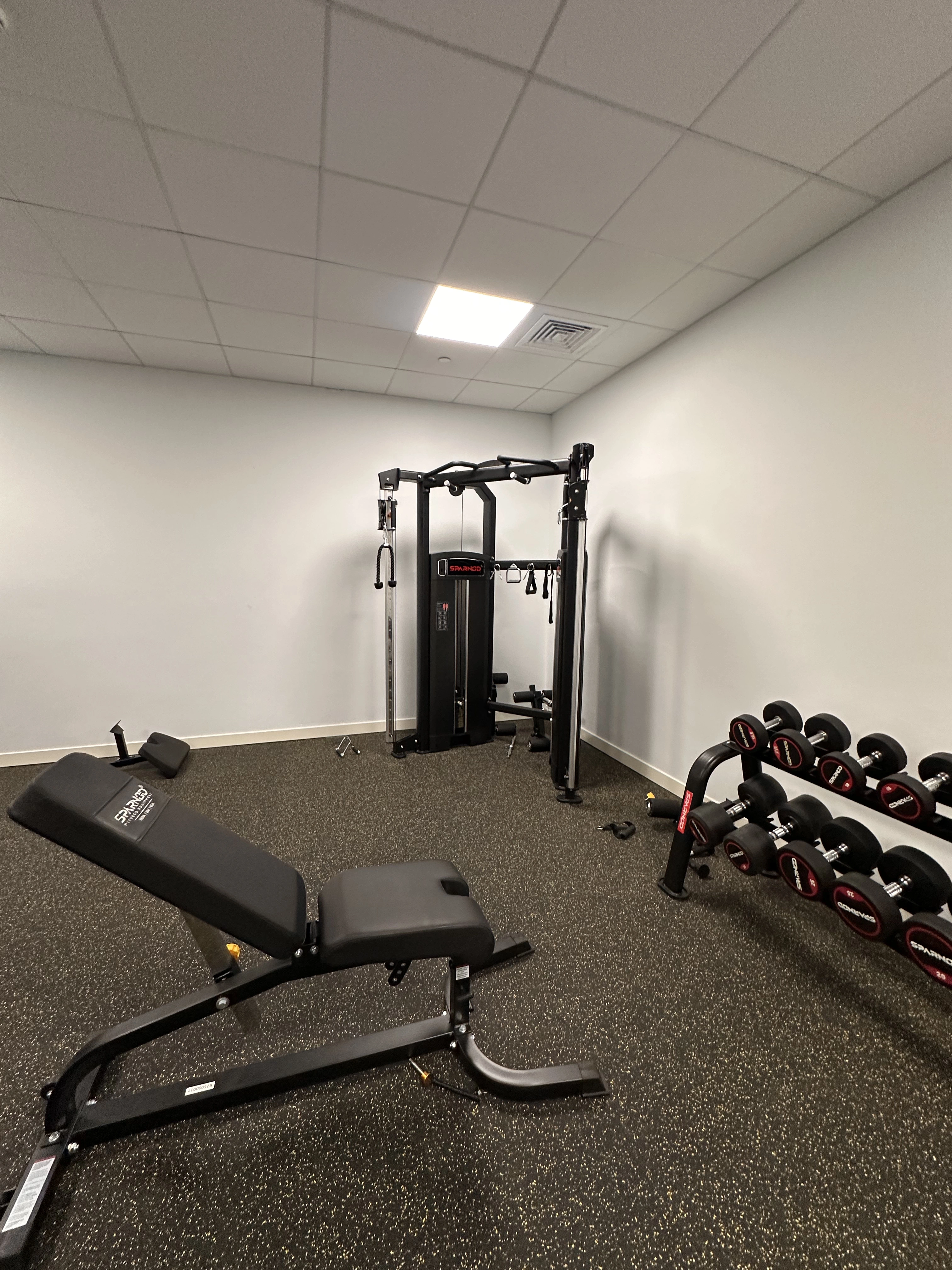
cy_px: 635
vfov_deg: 102.1
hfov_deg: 85.7
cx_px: 476
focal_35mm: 14
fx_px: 513
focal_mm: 2.22
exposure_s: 1/50
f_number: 2.2
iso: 200
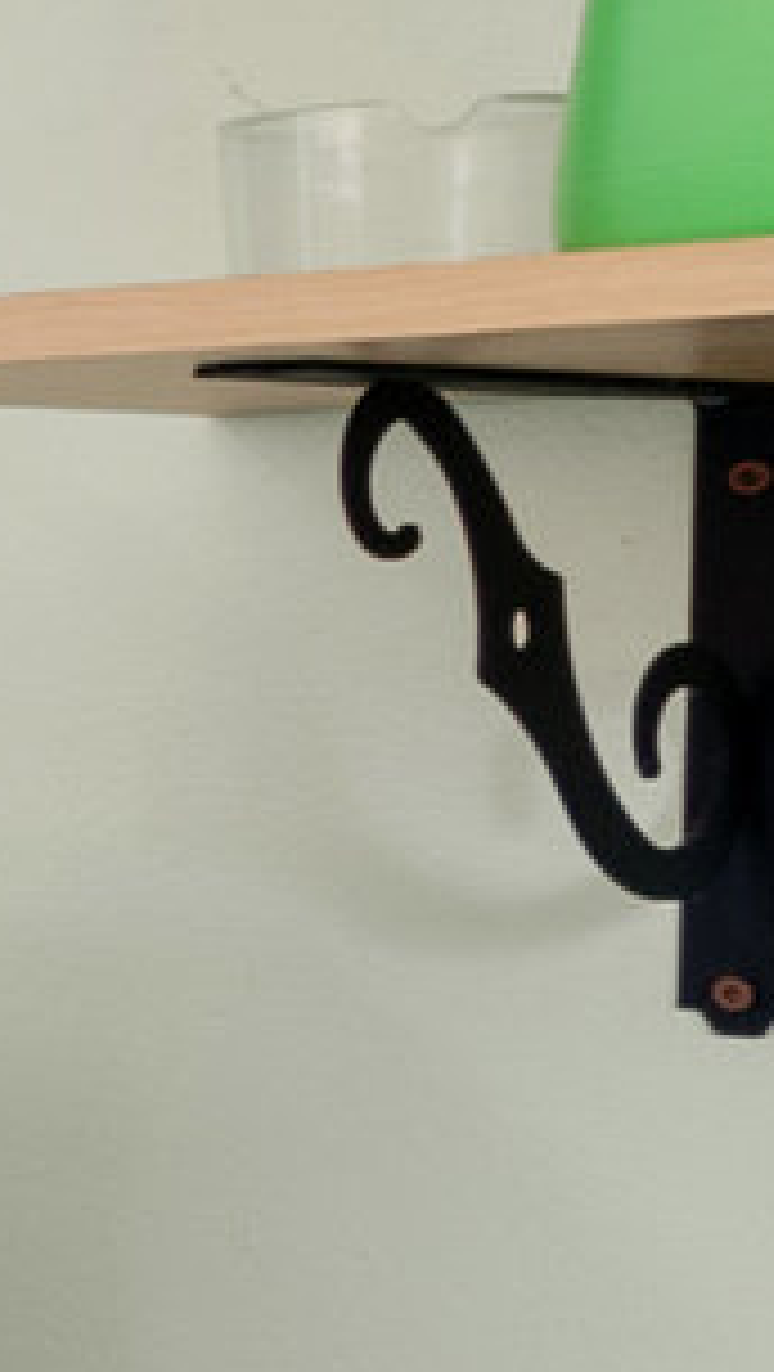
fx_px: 4006
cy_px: 652
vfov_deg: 19.4
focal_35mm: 110
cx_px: -3303
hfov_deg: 6.0
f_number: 9
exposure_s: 1/5
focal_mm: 16
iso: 400
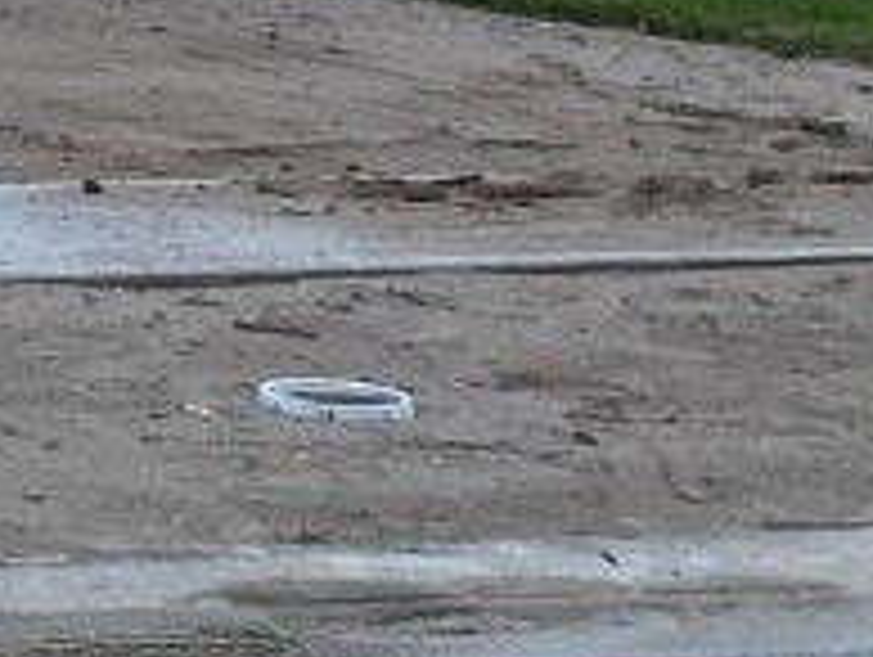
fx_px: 3459
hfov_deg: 11.9
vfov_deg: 9.9
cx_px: -1166
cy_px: -752
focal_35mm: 137
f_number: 1.8
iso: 32
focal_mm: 4.25
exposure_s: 1/1245
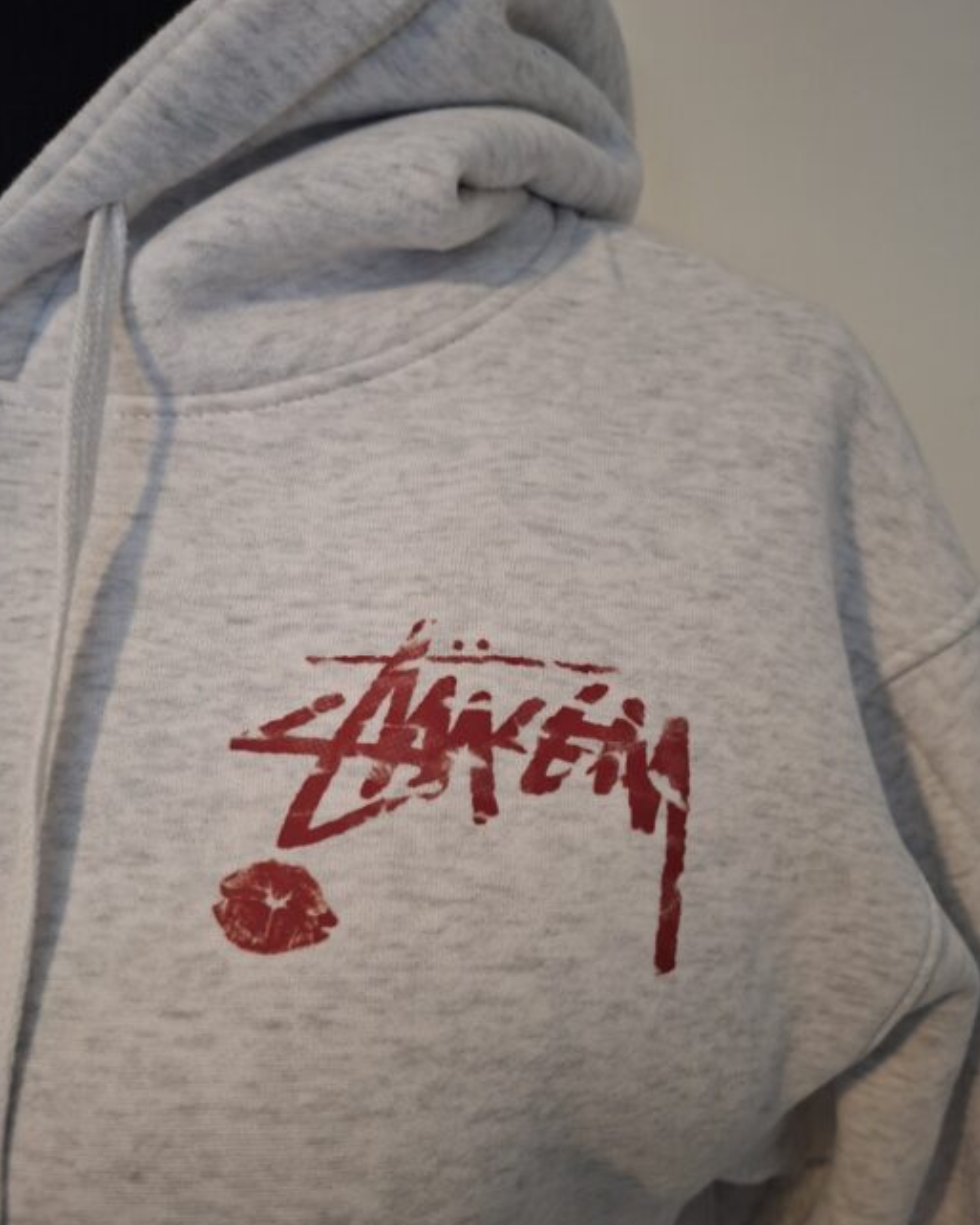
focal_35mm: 28
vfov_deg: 62.0
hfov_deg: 51.5
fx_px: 1015
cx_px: 462
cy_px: 686
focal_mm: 5.54
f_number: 1.8
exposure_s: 1/25
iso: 400
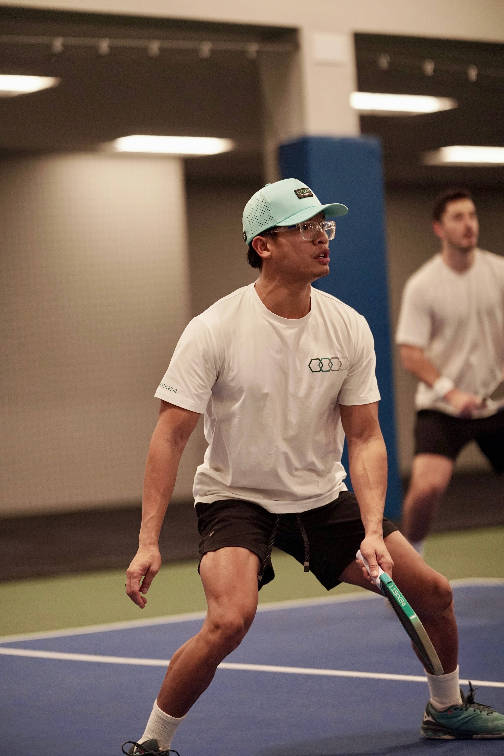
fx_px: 2362
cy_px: 378
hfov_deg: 12.2
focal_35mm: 112
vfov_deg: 18.2
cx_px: 252
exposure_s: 1/2500
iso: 800
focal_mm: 75
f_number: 1.2
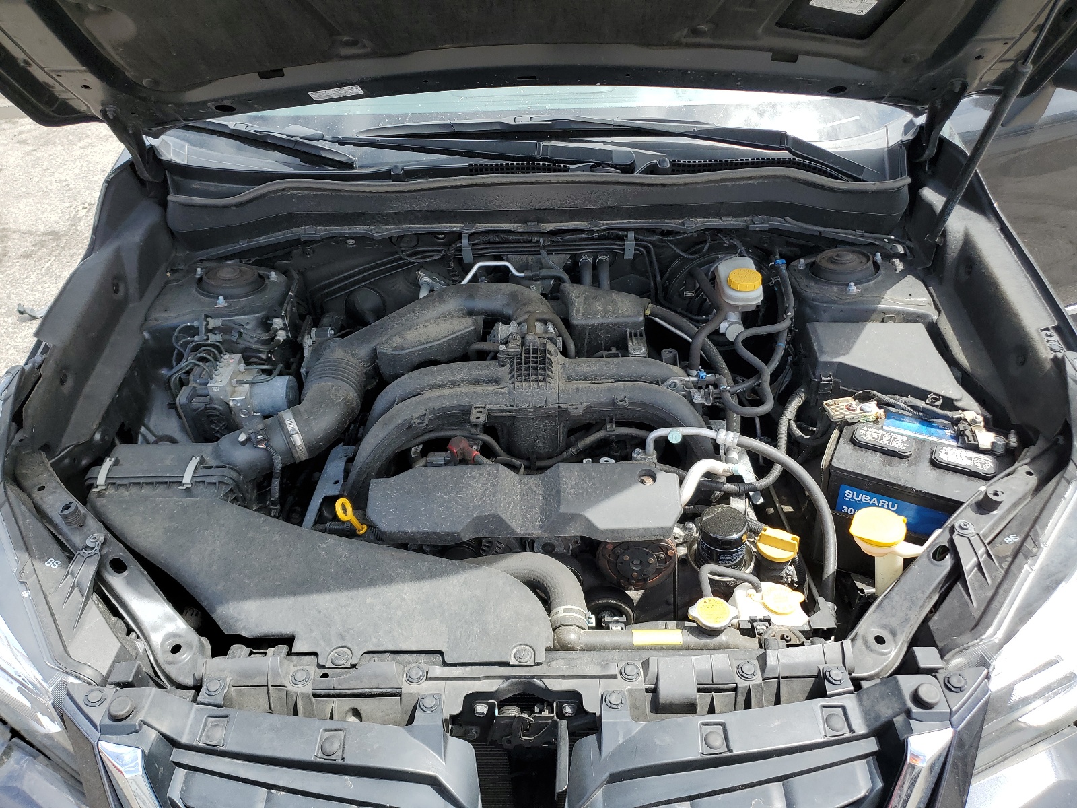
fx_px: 809
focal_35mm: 26
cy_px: 404
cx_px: 538
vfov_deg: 53.1
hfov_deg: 67.3
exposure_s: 1/1111
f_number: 1.5
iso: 50
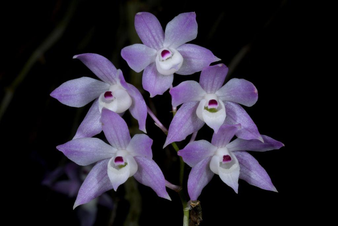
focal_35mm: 90
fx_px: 845
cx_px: 169
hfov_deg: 22.6
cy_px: 113
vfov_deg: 15.2
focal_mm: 90
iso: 64
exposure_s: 1/250
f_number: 51
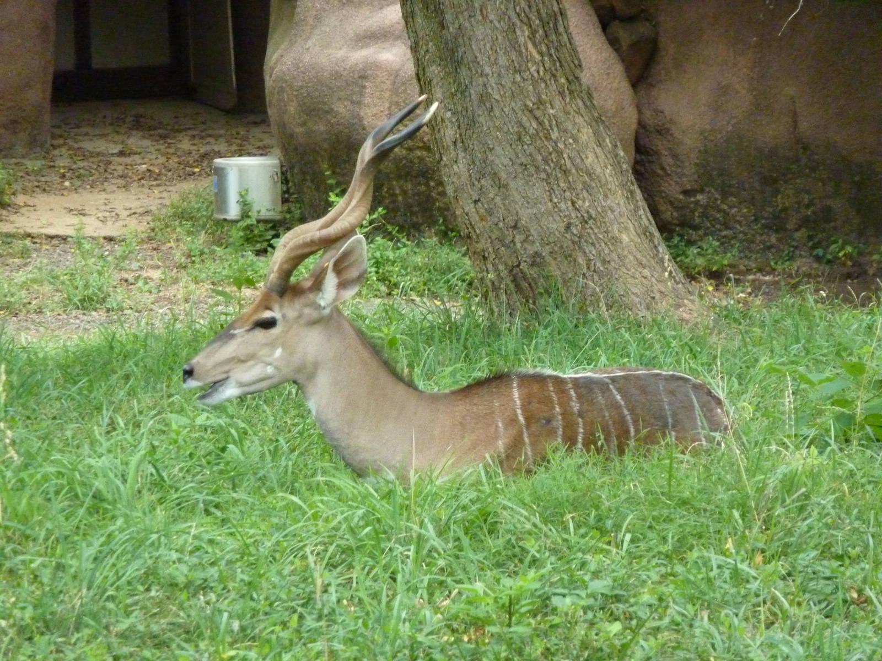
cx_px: 441
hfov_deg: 6.6
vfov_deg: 5.0
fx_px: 7644
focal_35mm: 300
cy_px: 330
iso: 800
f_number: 4.9
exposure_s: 1/160
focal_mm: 49.2
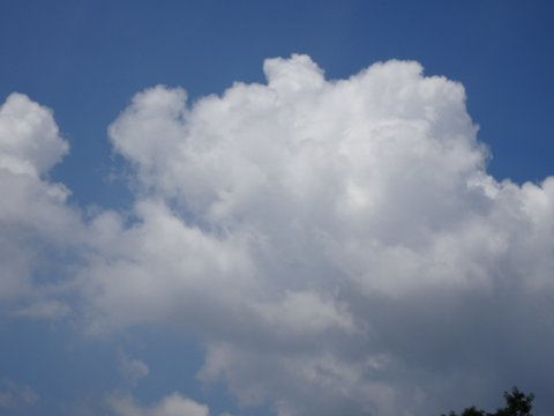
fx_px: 1280
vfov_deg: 18.4
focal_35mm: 80
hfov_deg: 24.4
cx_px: 277
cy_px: 208
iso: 80
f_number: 5
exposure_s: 1/1250
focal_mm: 13.69
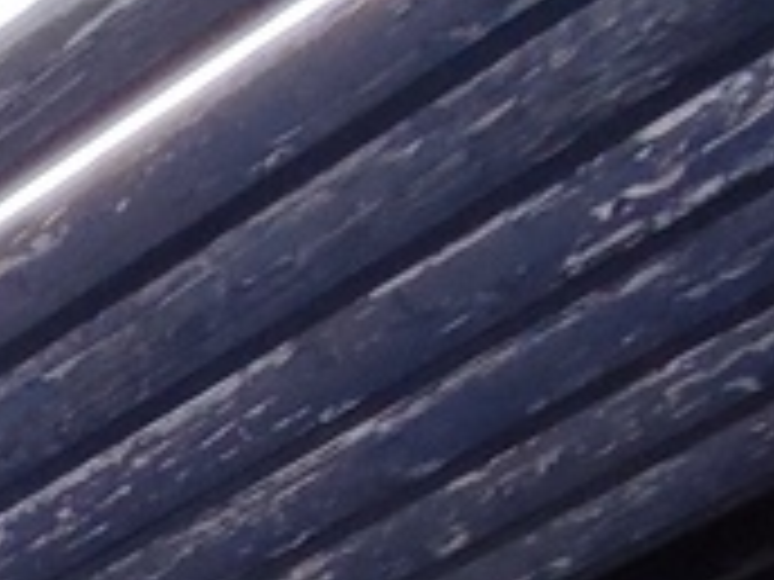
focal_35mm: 119
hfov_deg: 10.9
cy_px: 1807
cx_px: -1566
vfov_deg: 9.4
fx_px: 2661
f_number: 2.2
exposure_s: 1/513
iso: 50
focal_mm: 1.65
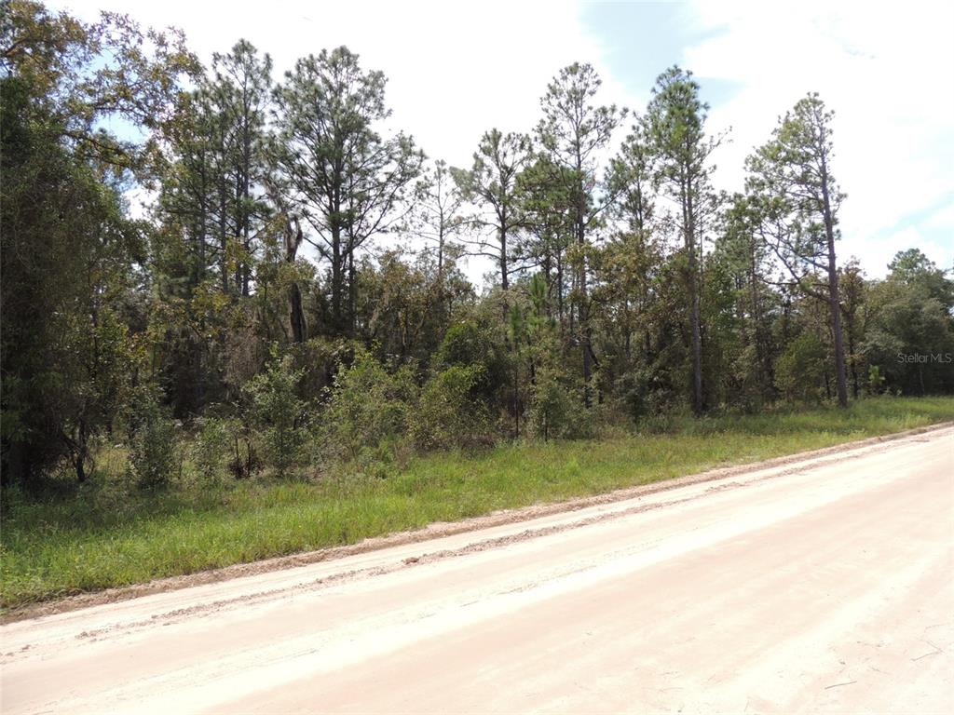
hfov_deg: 71.6
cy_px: 358
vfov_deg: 56.8
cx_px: 477
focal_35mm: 24
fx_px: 661
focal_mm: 4.3
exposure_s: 1/800
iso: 100
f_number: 3
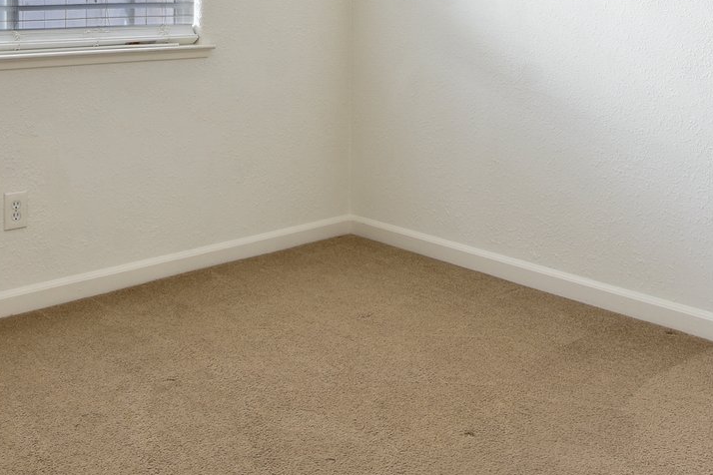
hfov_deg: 45.2
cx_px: 292
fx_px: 852
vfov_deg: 29.1
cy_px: -4
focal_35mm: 43
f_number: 8
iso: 100
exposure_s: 1/1.25
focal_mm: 10
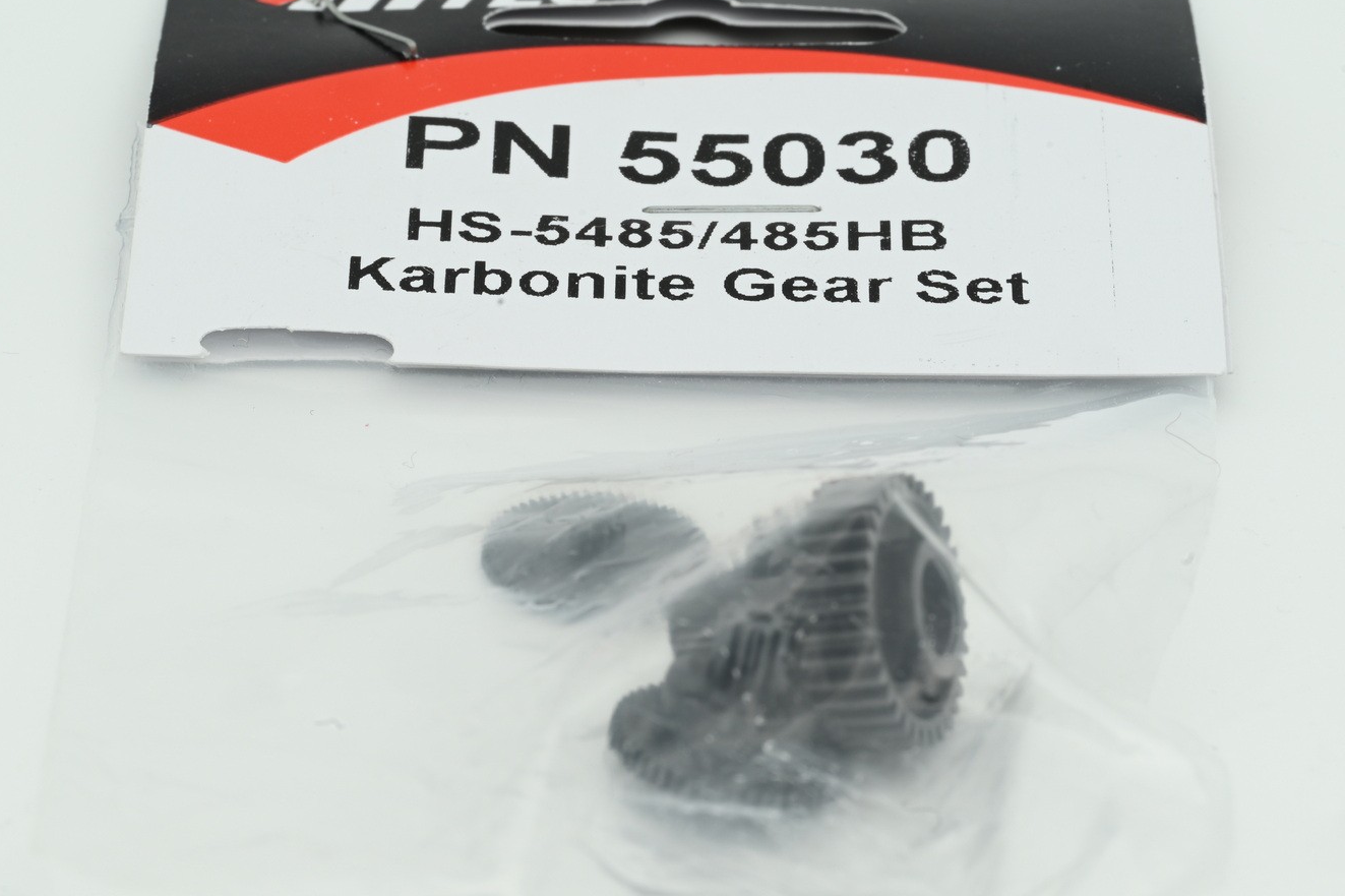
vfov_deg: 10.8
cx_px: 792
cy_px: 380
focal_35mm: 127
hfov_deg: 16.1
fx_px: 4743
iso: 100
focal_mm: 105
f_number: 22
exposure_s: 1/6
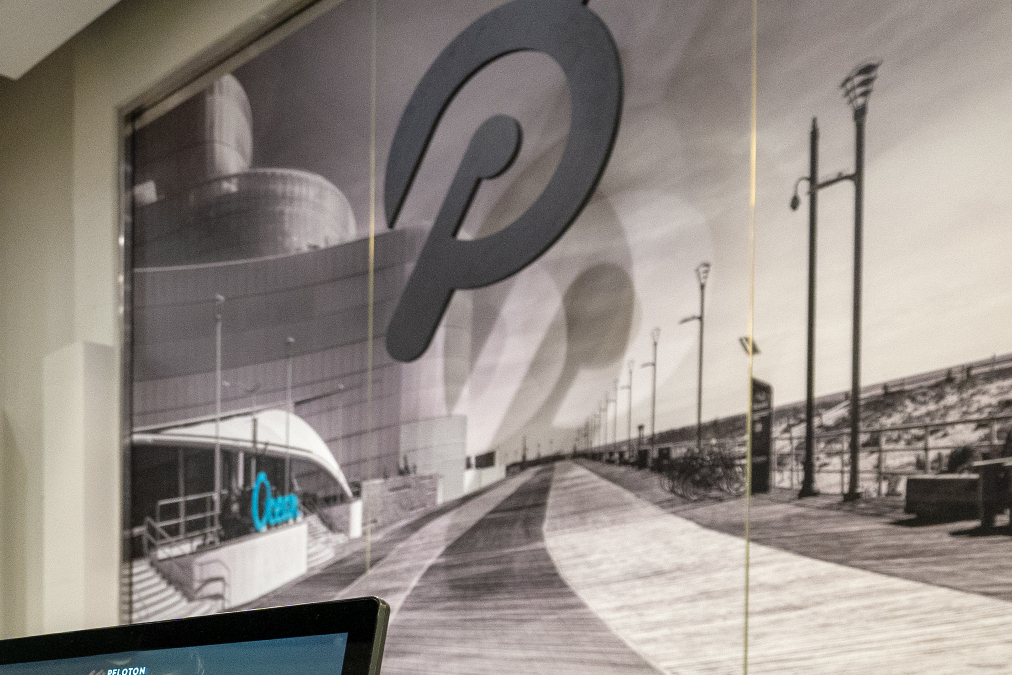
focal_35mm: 46
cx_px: -46
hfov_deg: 37.3
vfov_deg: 25.3
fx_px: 1293
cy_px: 877
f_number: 3.2
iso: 2500
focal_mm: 17
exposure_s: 1/80
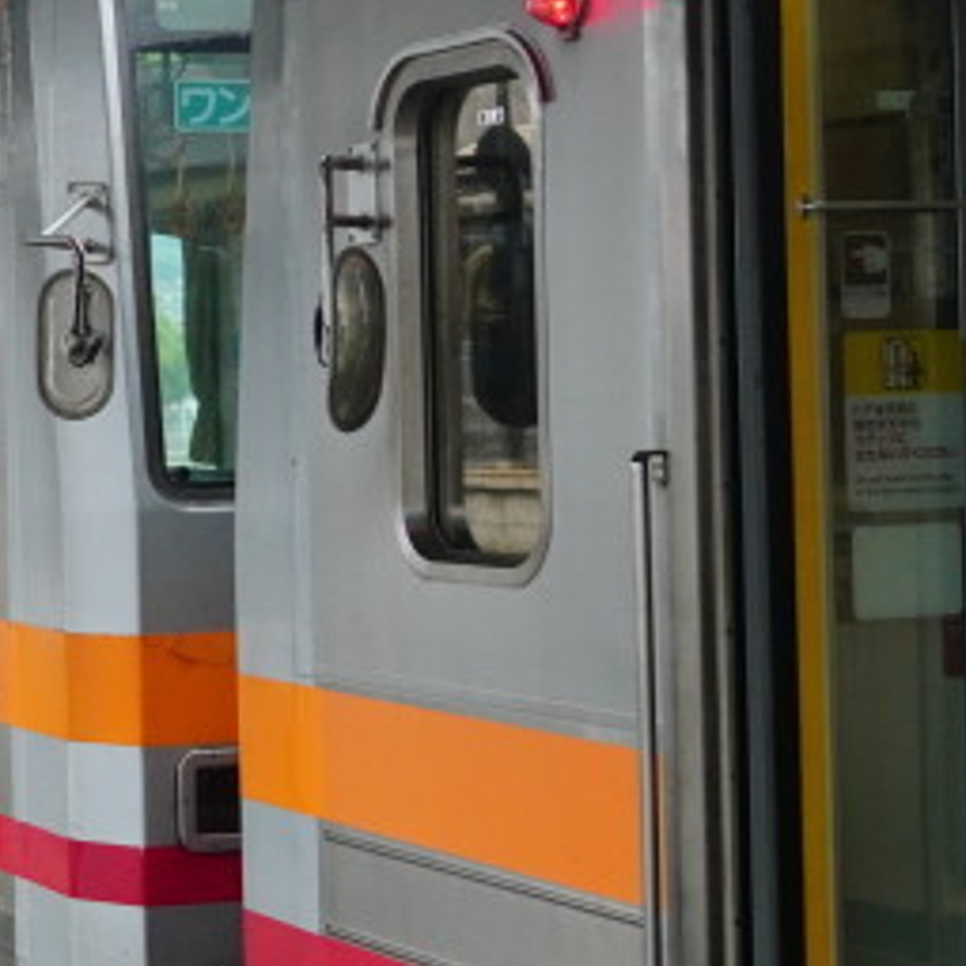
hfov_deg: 16.4
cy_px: 390
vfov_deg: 18.1
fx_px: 3031
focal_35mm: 96
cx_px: -508
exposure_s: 1/800
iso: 800
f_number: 4
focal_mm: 20
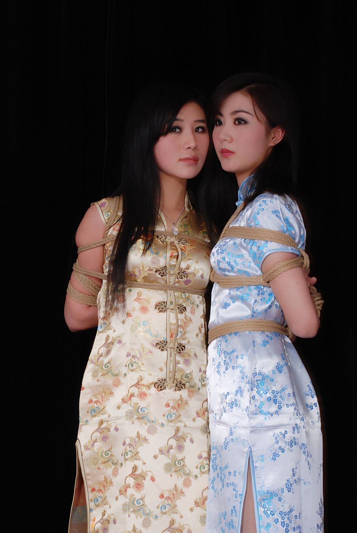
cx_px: 178
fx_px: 1112
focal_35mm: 75
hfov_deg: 18.2
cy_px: 266
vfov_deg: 27.0
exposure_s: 1/8
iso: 100
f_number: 10
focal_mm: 50
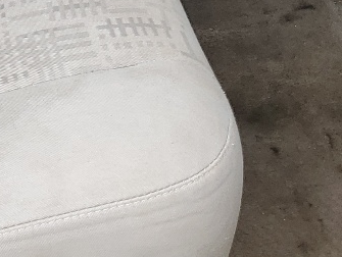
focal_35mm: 124
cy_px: -297
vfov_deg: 10.7
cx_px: 7
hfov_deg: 15.6
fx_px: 1226
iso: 50
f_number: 1.5
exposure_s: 1/125
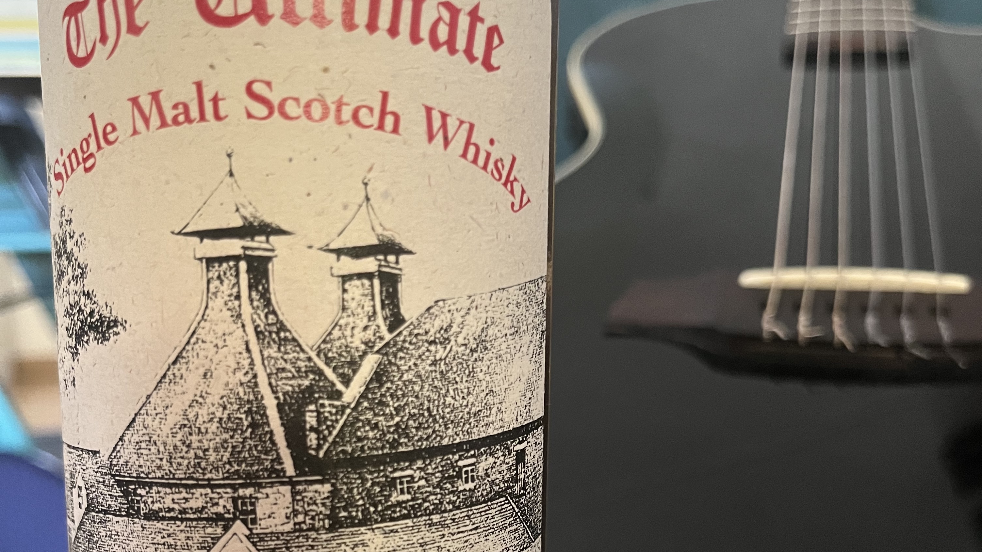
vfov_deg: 30.3
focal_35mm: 38
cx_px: 494
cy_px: 453
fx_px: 989
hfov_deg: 52.8
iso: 500
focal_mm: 5.1
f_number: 1.6
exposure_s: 1/44
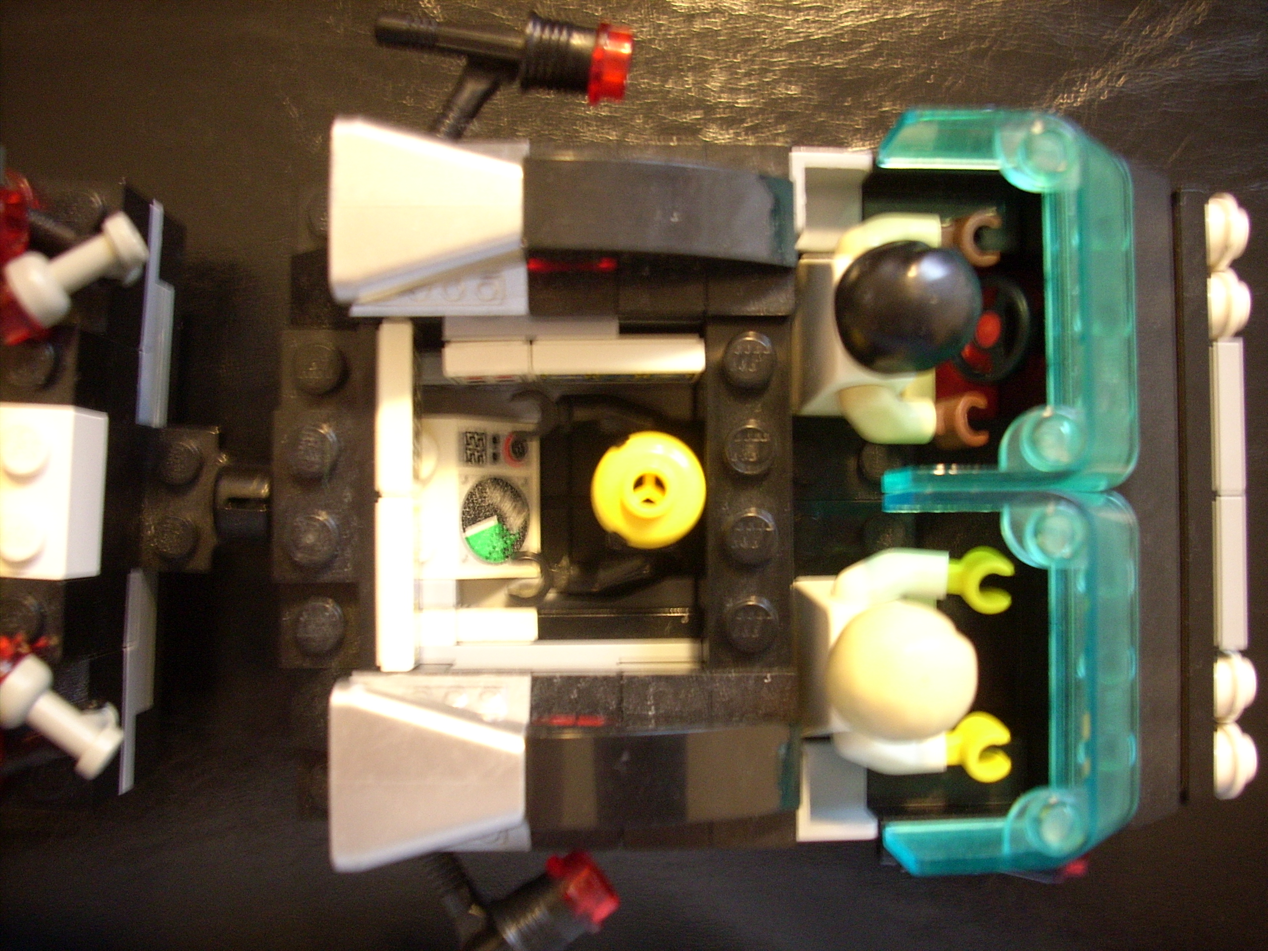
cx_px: 634
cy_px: 476
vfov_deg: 38.7
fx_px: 1355
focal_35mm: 37
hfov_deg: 50.1
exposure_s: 1/4.4
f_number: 2.8
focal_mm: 6.2
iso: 200
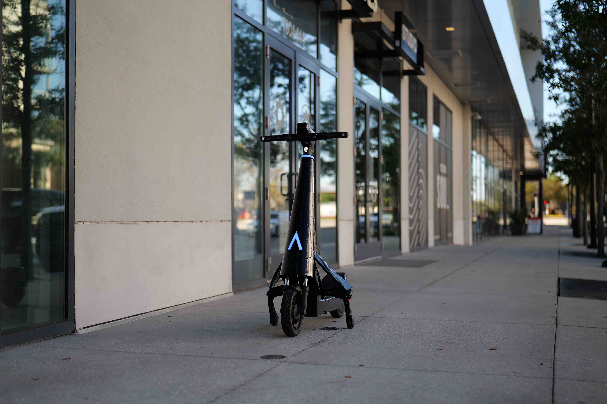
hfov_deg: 39.6
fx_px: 843
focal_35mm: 50
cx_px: 304
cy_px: 202
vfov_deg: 27.0
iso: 400
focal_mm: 50
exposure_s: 1/60
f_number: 1.8
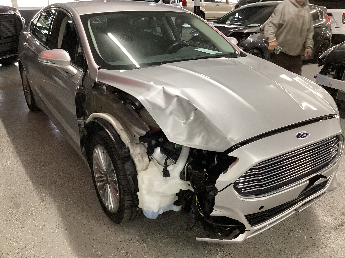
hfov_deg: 58.4
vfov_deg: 45.4
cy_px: 129
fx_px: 309
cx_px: 172
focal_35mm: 31
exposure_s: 1/60
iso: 160
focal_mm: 3.3
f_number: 2.4
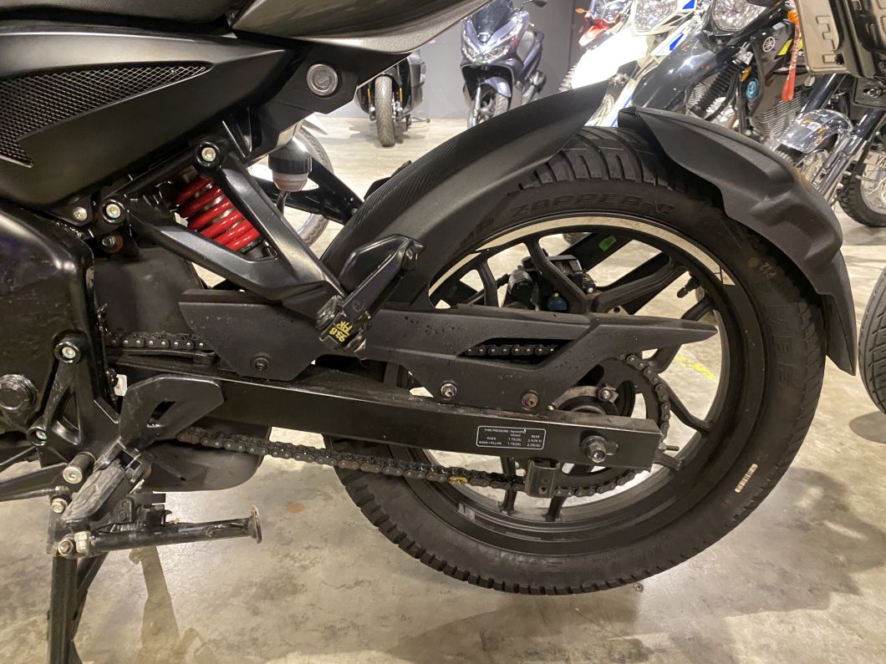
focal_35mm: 26
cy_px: 332
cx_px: 443
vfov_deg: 53.1
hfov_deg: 67.3
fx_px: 665
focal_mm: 4.25
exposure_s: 1/25
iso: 500
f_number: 1.8
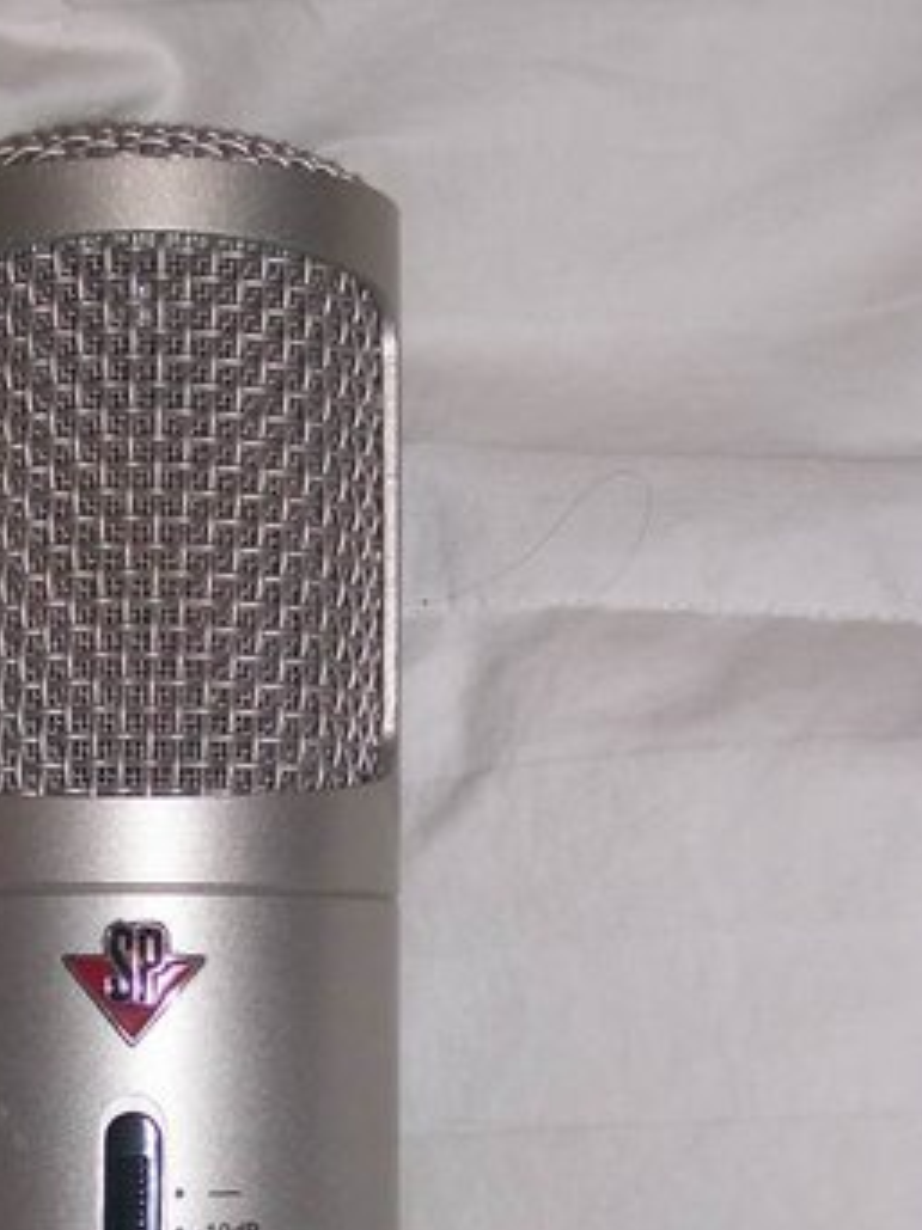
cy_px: 986
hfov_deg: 15.0
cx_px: 151
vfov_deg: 19.8
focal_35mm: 98
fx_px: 3482
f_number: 3.4
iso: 80
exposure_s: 1/83.6
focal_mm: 9.4
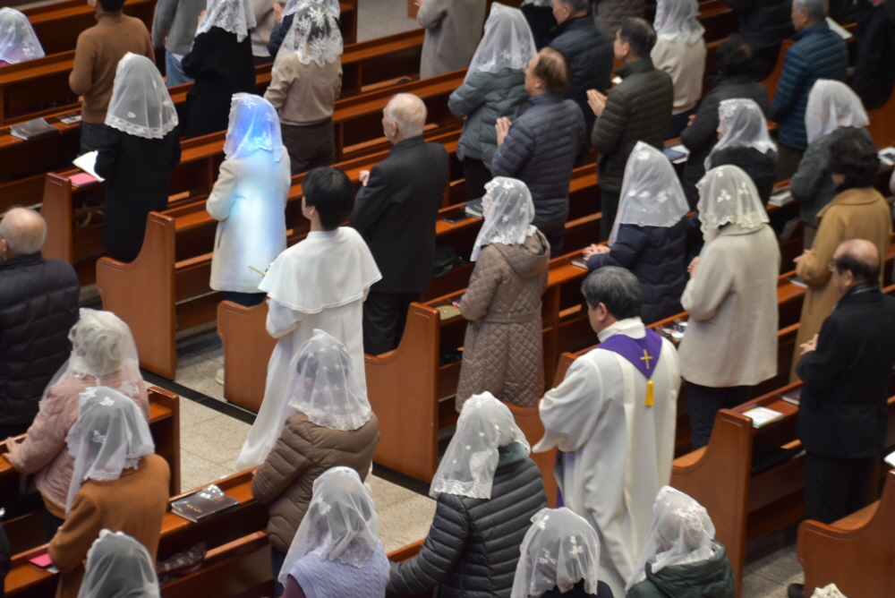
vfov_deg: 12.7
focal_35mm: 108
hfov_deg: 18.9
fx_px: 2686
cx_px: 448
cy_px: 299
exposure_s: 1/60
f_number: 4.8
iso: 800
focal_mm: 72
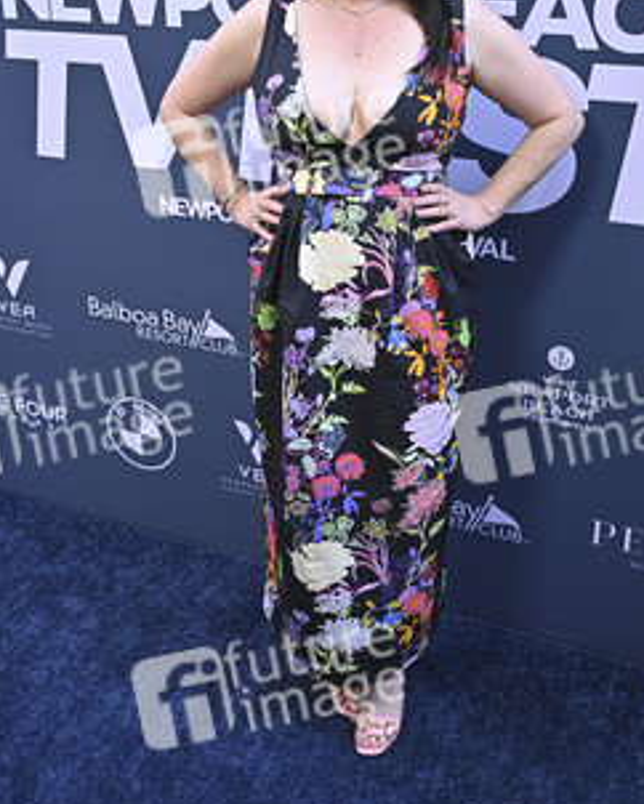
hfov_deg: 36.0
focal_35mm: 42
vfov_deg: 43.7
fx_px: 991
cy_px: 288
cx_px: 346
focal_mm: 33.5
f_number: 6.3
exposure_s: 1/320
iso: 1000
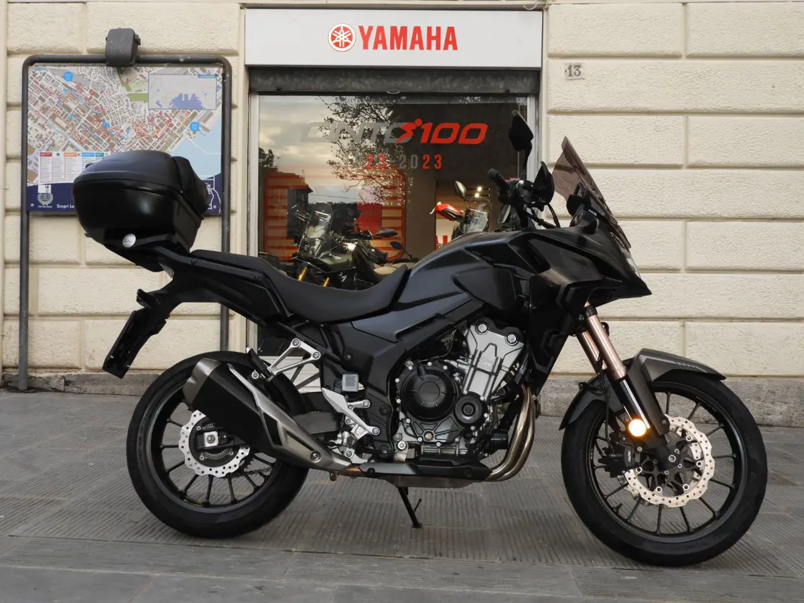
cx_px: 402
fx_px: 929
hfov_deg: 46.8
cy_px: 302
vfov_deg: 36.0
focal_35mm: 40
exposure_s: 1/30
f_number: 3.8
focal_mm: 7.2
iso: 100
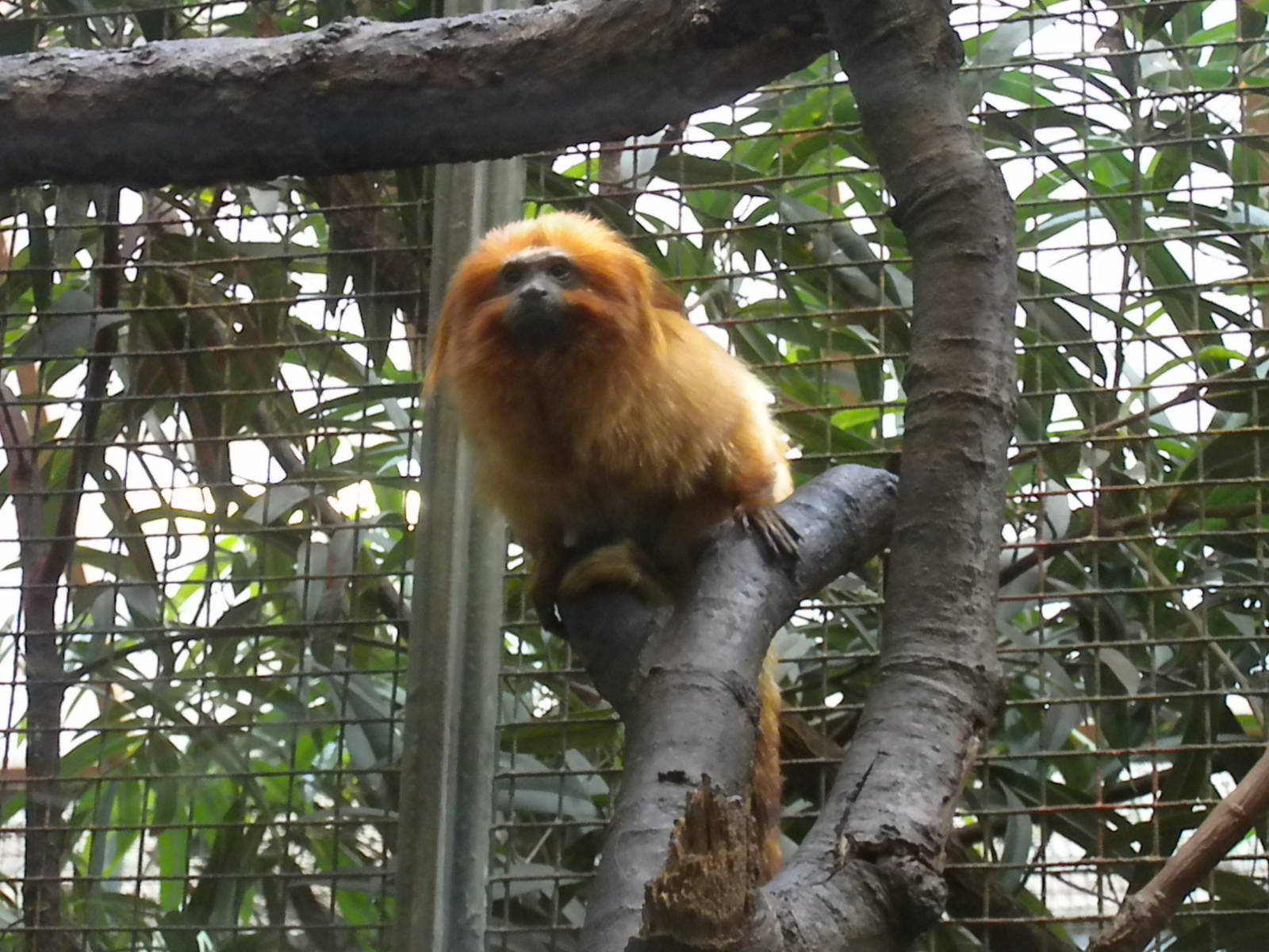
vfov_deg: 17.4
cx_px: 634
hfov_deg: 23.0
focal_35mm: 85
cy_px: 476
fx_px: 3116
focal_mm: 15
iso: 916
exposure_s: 1/62
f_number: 5.1
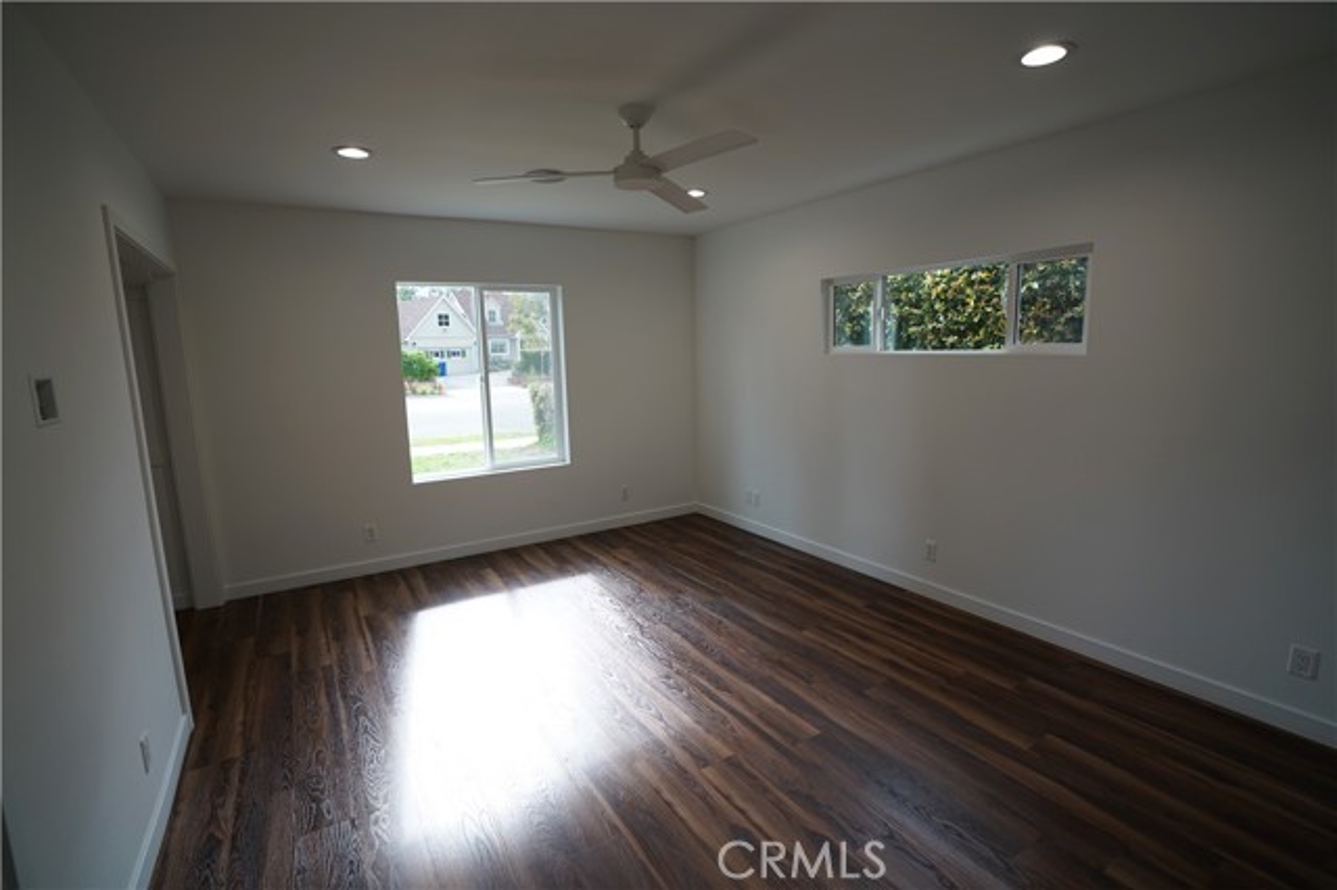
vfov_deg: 73.7
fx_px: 594
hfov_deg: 96.8
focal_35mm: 16
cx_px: 668
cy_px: 445
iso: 100
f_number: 3.2
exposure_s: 1/60
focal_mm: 16
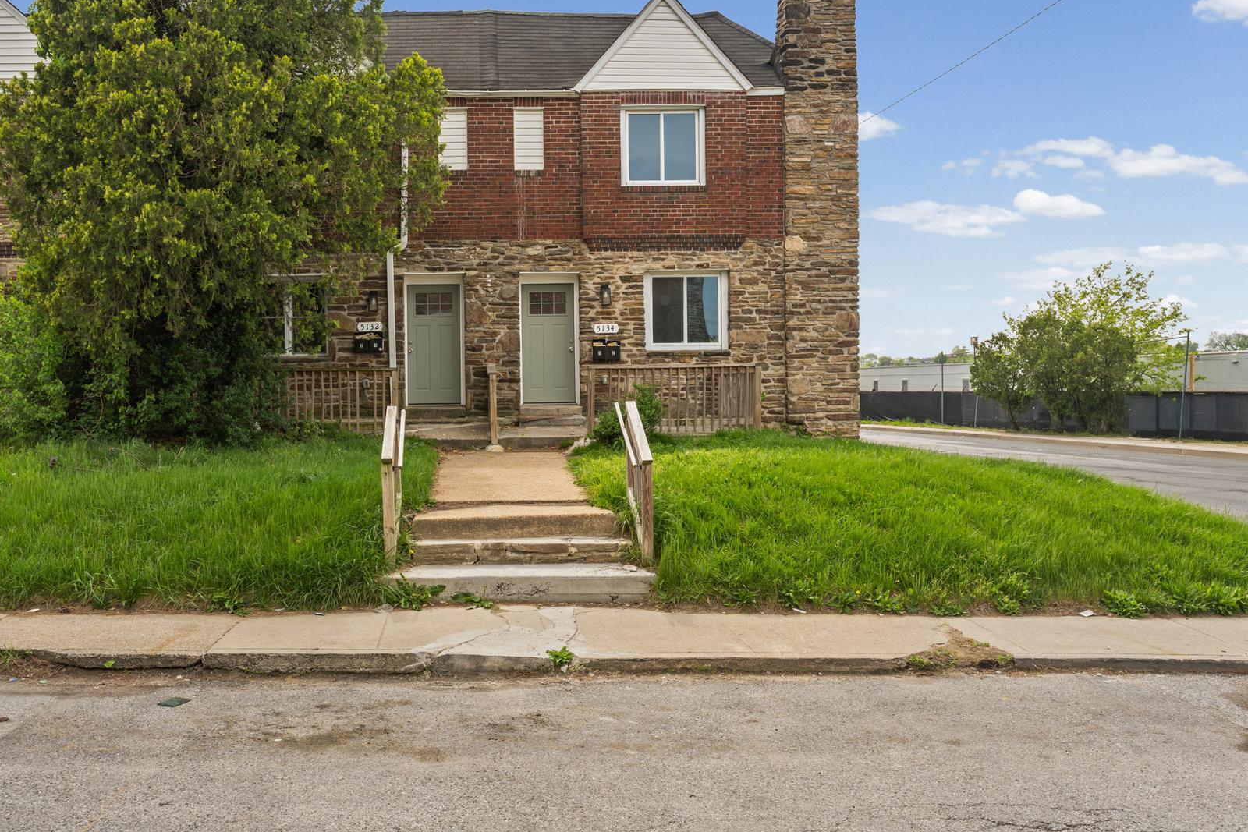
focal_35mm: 32
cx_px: 512
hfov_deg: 58.3
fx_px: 1109
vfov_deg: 41.1
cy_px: 405
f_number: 8
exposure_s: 1/40
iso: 125
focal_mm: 25
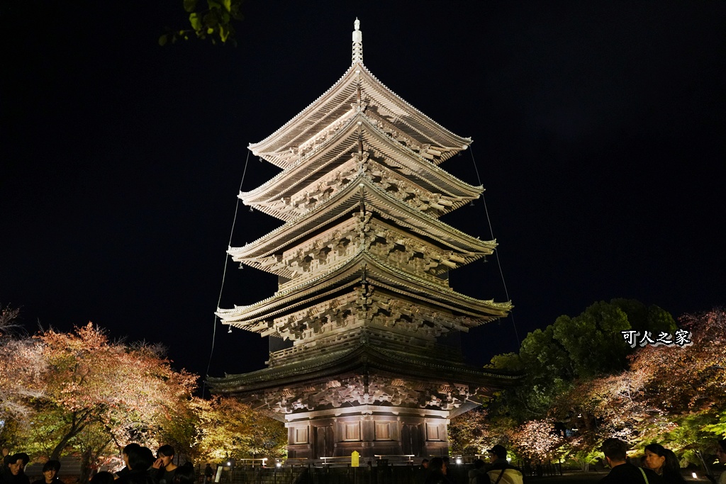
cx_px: 363
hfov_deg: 73.7
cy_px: 242
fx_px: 484
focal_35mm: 24
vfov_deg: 53.1
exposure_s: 1/50
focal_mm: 24
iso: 4000
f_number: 4
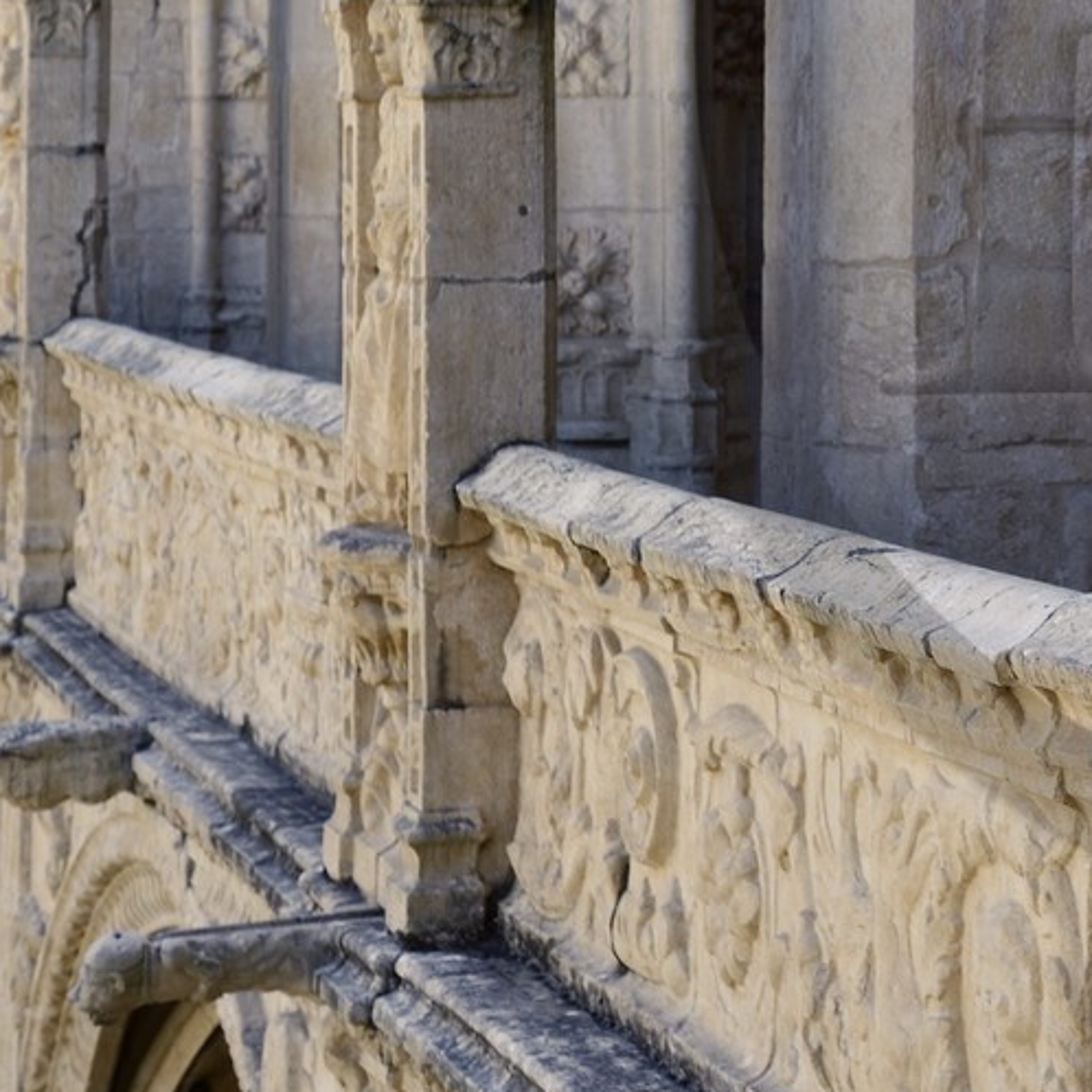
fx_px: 4283
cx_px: 1500
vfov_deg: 14.3
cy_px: 37
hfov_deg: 13.9
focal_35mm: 120
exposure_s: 1/160
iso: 100
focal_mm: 44
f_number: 5.6
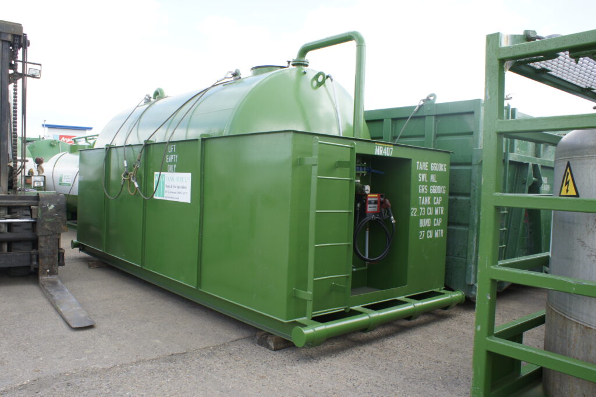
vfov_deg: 43.6
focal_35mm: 30
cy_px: 198
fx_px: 497
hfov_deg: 61.9
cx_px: 298
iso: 200
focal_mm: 20
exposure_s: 1/80
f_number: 9
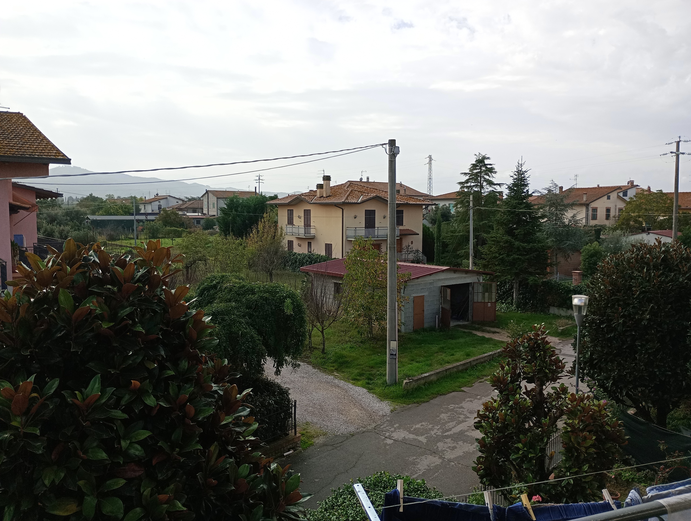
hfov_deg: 63.4
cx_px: 346
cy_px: 260
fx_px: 560
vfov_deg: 49.9
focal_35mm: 28
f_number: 1.8
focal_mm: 4.27
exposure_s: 1/702
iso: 108
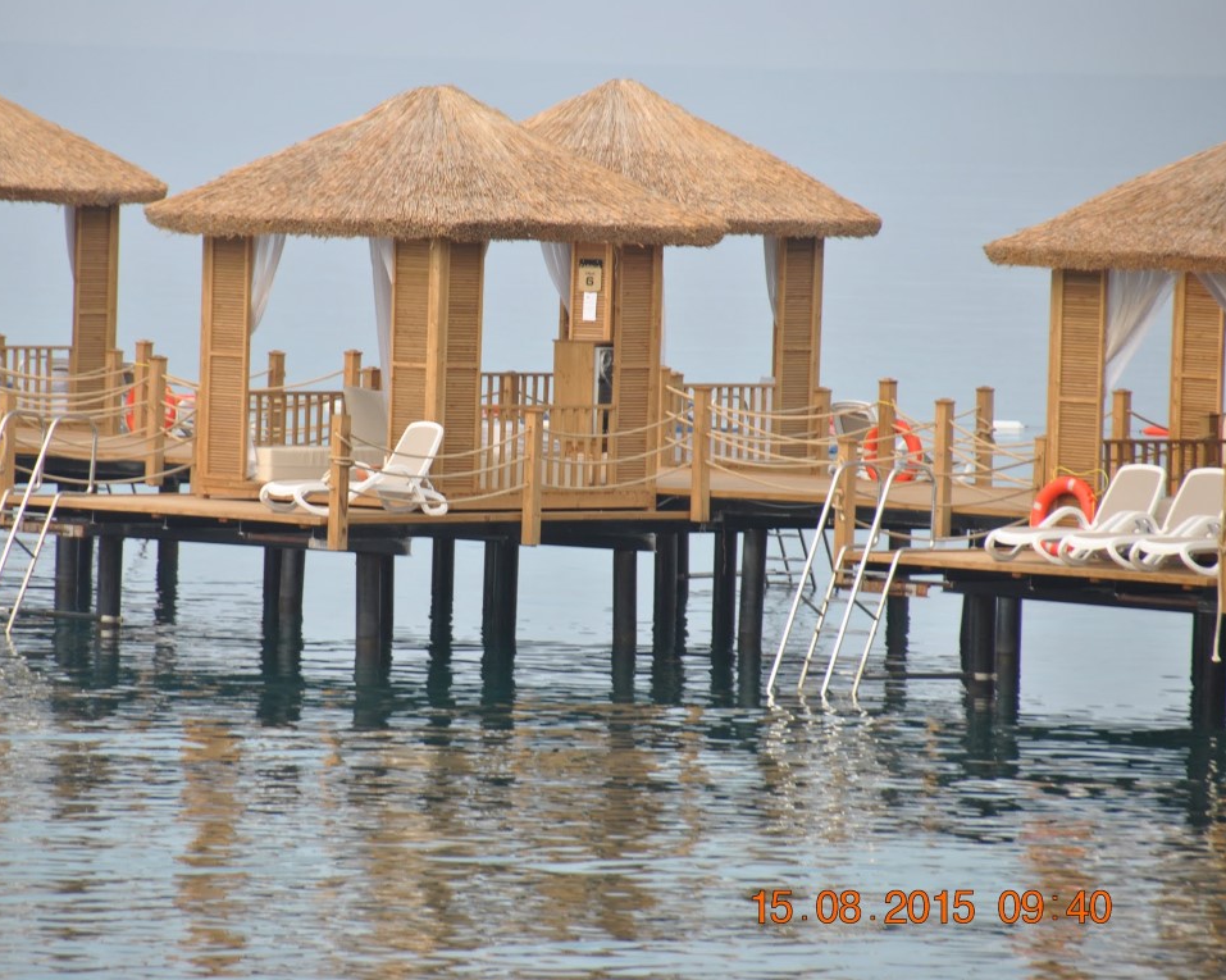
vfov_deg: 4.6
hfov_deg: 5.7
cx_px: 517
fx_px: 12261
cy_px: 489
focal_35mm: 338
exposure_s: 1/500
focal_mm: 200
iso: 220
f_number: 5.6
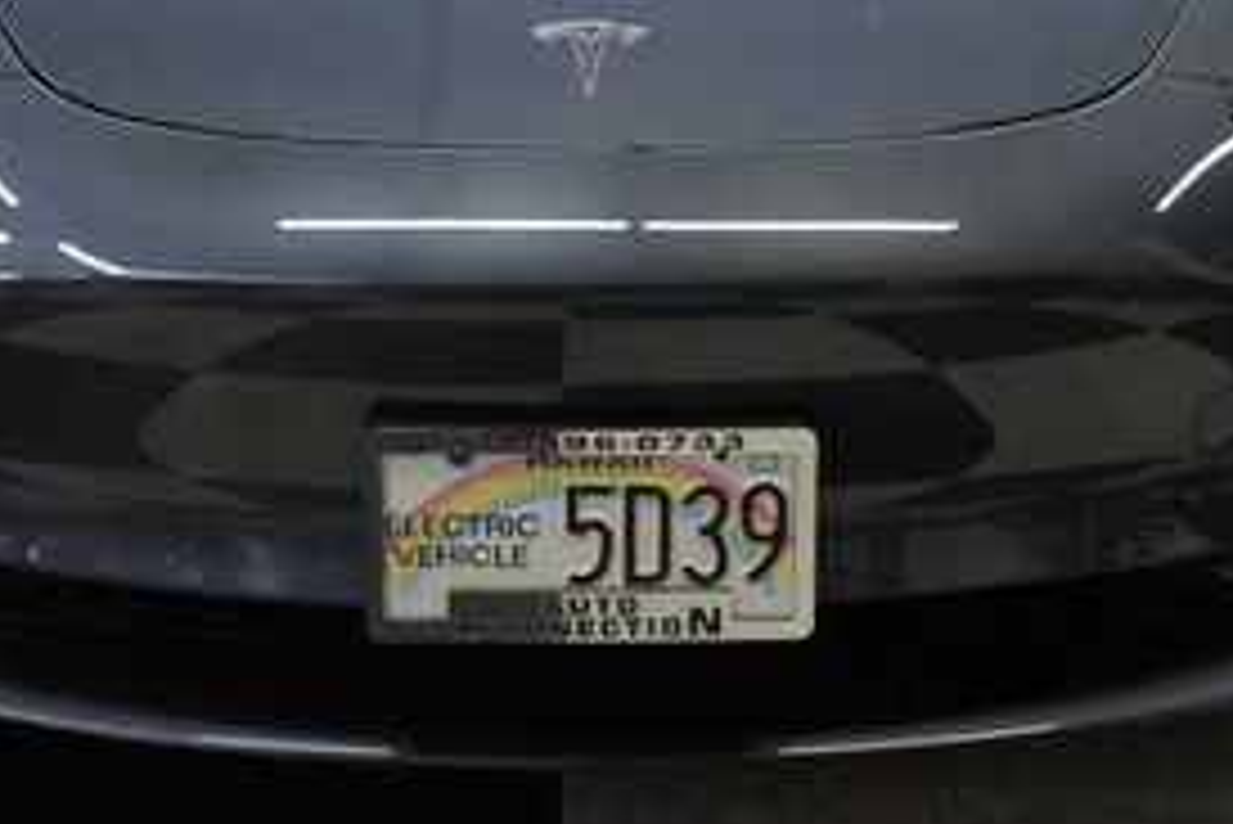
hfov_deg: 24.2
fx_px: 2878
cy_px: -90
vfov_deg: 15.8
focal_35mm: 84
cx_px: 562
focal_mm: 24
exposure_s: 1/160
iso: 1600
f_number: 4
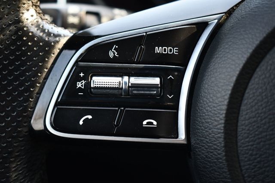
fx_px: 481
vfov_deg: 21.5
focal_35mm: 63
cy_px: 92
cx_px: 138
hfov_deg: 31.9
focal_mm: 42
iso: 900
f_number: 5
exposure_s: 1/125
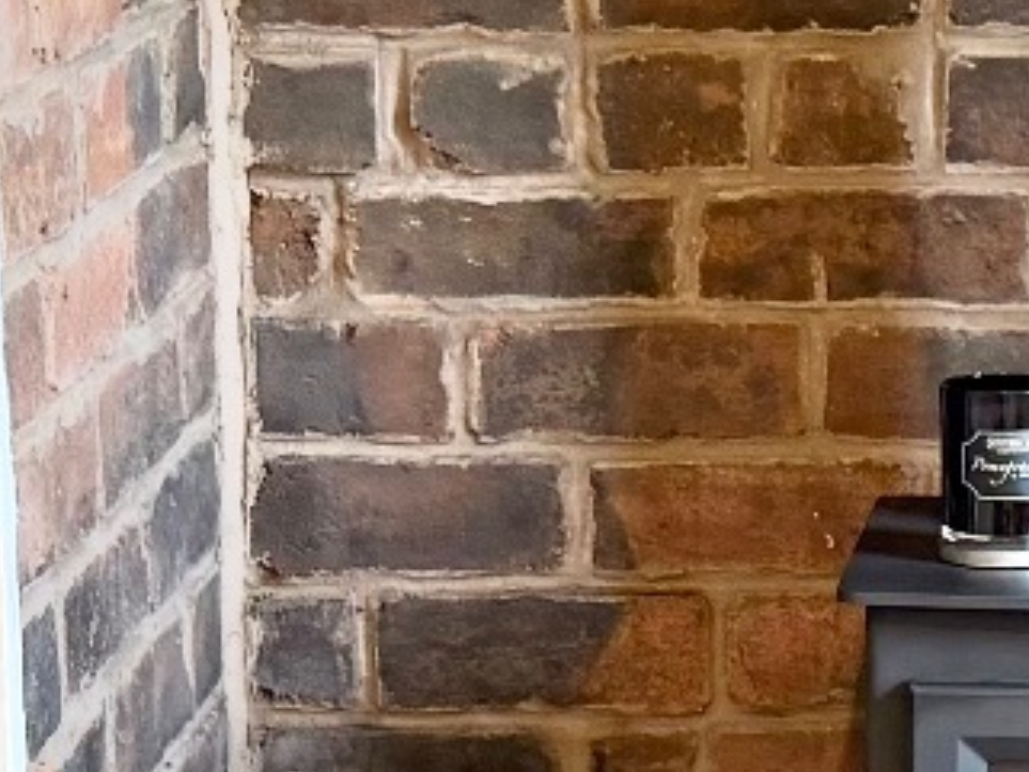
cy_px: 432
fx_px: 4550
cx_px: 1100
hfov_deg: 12.7
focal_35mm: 153
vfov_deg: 9.7
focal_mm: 6.76
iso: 160
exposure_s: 1/50
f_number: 1.78
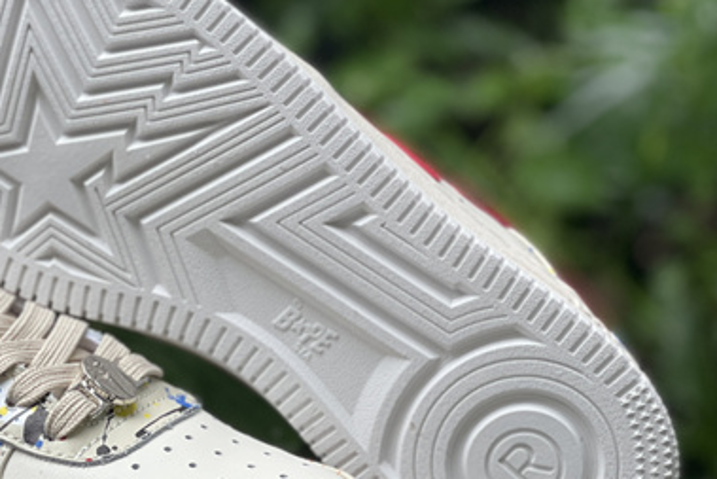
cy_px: 338
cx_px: 83
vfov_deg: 10.5
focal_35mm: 130
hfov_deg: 15.6
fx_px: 2590
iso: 40
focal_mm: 7.5
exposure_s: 1/121
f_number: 2.2
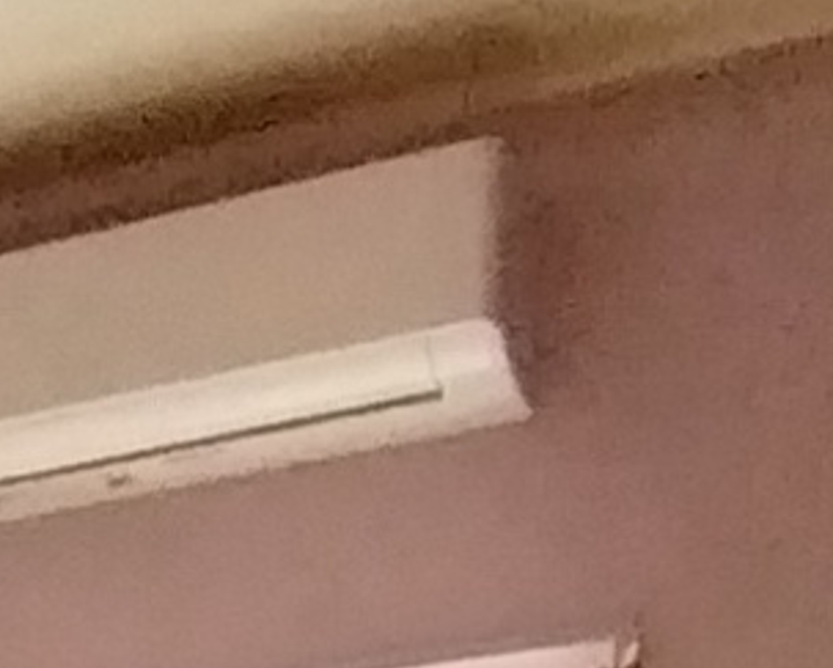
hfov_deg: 9.7
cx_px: -1828
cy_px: 1638
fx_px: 3455
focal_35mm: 140
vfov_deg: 9.7
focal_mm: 1.42
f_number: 2.2
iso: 195
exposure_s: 1/33.3
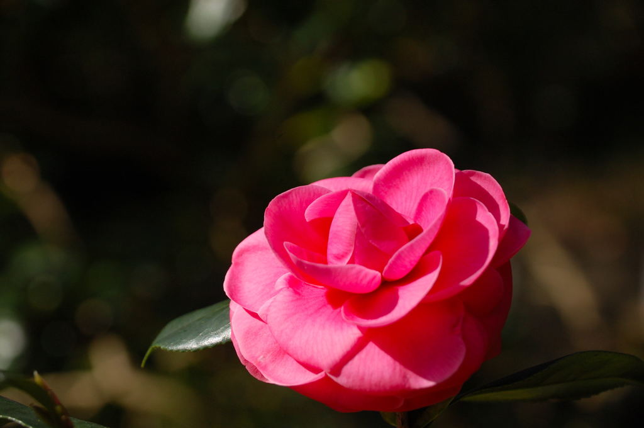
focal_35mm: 105
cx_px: 322
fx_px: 1876
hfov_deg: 19.5
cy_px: 214
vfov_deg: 13.0
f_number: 5
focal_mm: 70
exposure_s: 1/1600
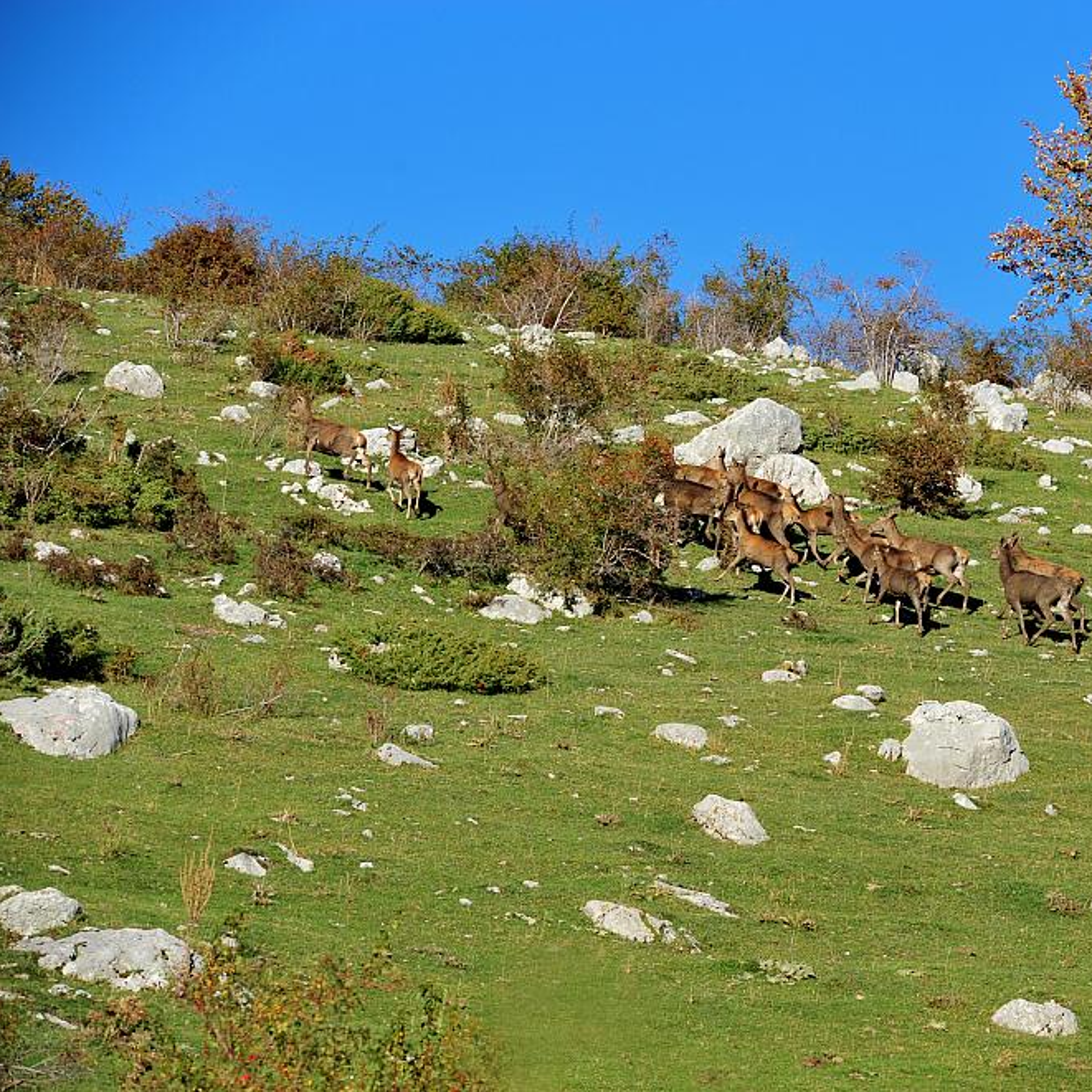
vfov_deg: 6.8
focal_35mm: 257
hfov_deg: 6.8
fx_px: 9172
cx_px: 823
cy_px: 544
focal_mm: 200
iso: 200
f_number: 9
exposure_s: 1/320
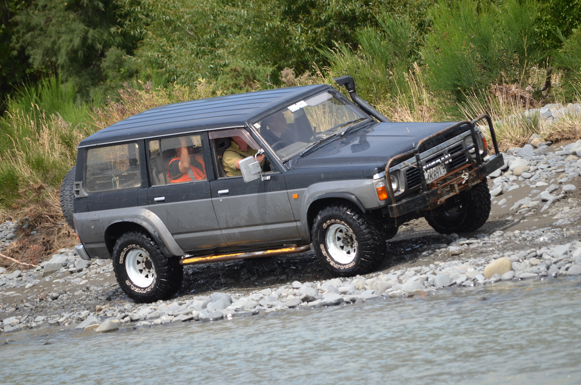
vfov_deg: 4.6
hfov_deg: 6.9
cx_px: 290
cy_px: 192
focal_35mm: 300
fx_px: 4832
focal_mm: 200
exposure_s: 1/500
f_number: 5.6
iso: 200
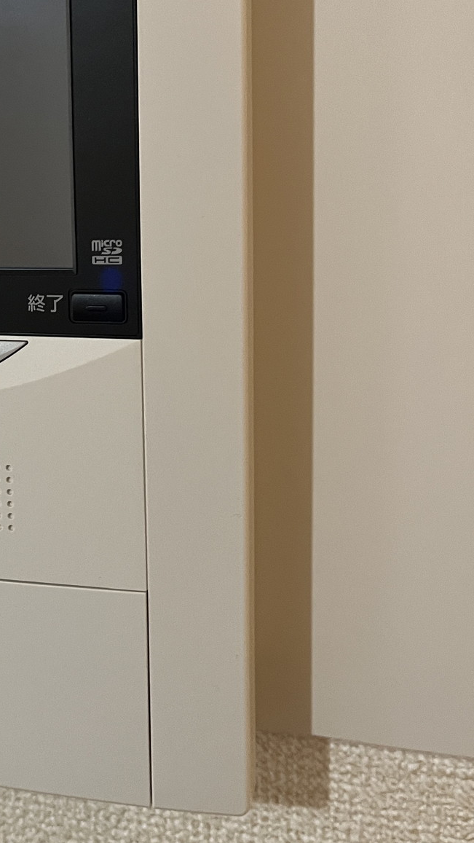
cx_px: -45
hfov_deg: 23.8
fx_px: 1050
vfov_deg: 43.2
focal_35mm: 47
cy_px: 297
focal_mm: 5.1
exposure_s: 1/50
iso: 320
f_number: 1.6
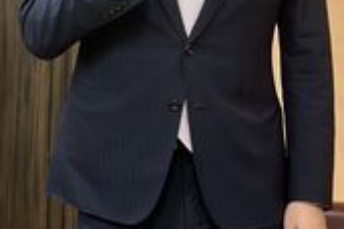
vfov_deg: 11.6
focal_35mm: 117
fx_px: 1118
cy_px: 2
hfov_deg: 17.5
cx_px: 159
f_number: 1.78
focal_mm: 6.86
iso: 250
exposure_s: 1/60
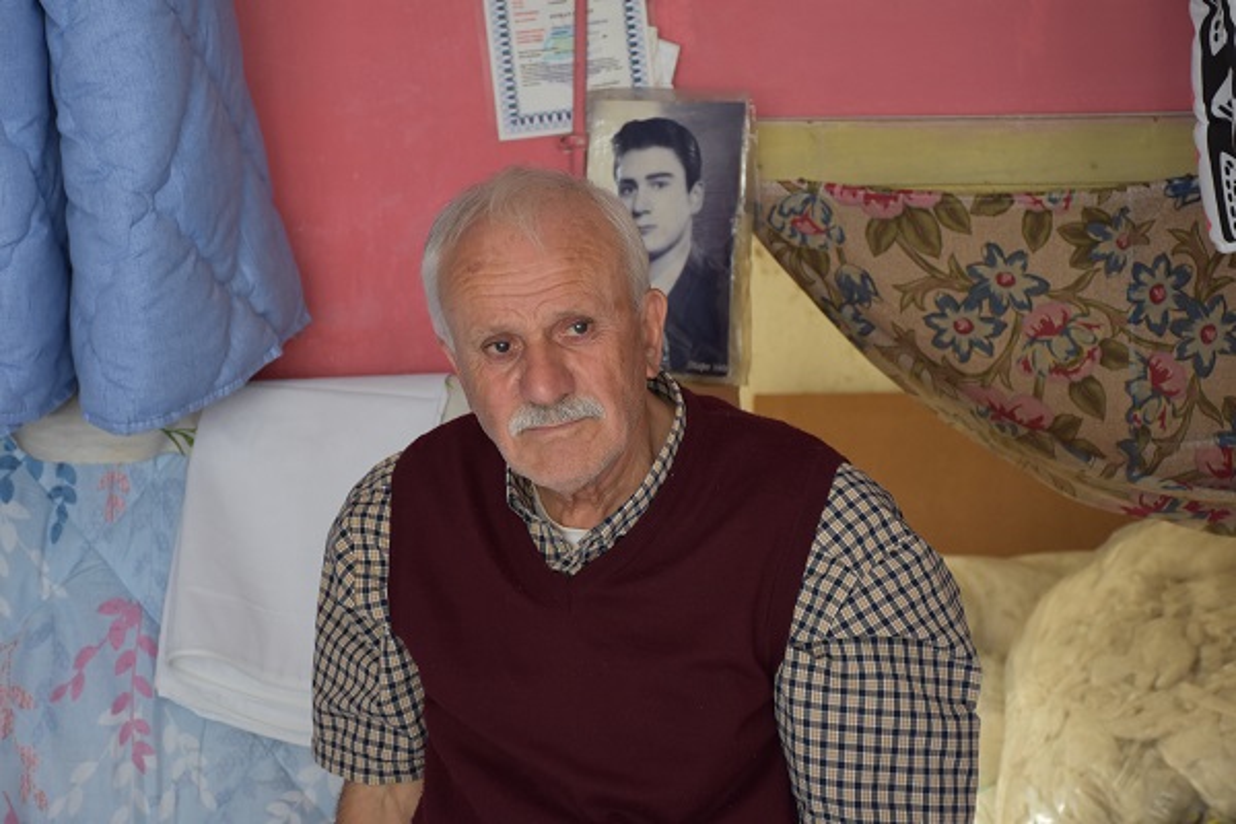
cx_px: 618
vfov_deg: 16.3
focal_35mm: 84
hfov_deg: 24.2
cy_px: 412
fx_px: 2884
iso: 900
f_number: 4.8
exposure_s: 1/60
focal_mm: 56
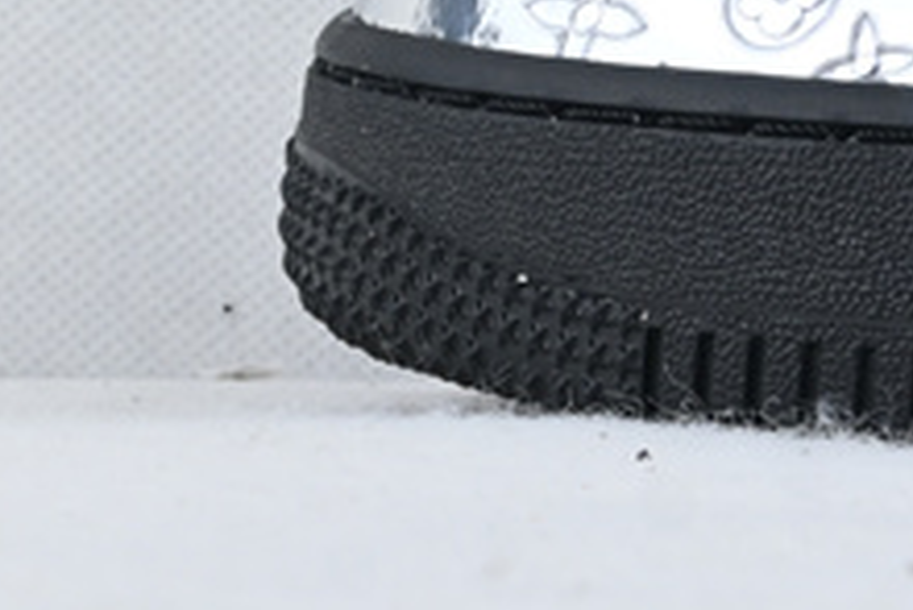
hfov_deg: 7.9
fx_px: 6217
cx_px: 1975
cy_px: -373
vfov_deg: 5.6
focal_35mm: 245
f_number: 10
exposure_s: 1/15
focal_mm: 30
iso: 100
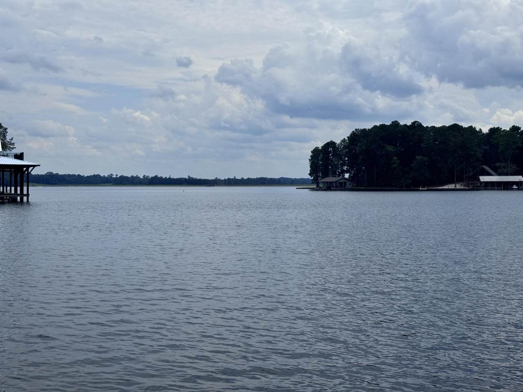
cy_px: 196
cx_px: 262
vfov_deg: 30.3
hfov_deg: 39.7
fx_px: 725
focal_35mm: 48
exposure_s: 1/10526
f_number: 1.78
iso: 64
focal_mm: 6.76
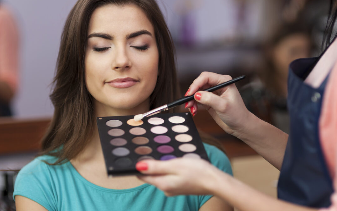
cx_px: 169
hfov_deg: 23.8
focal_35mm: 87
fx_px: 799
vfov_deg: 15.0
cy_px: 109
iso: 100
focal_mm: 85
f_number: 2
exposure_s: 1/100
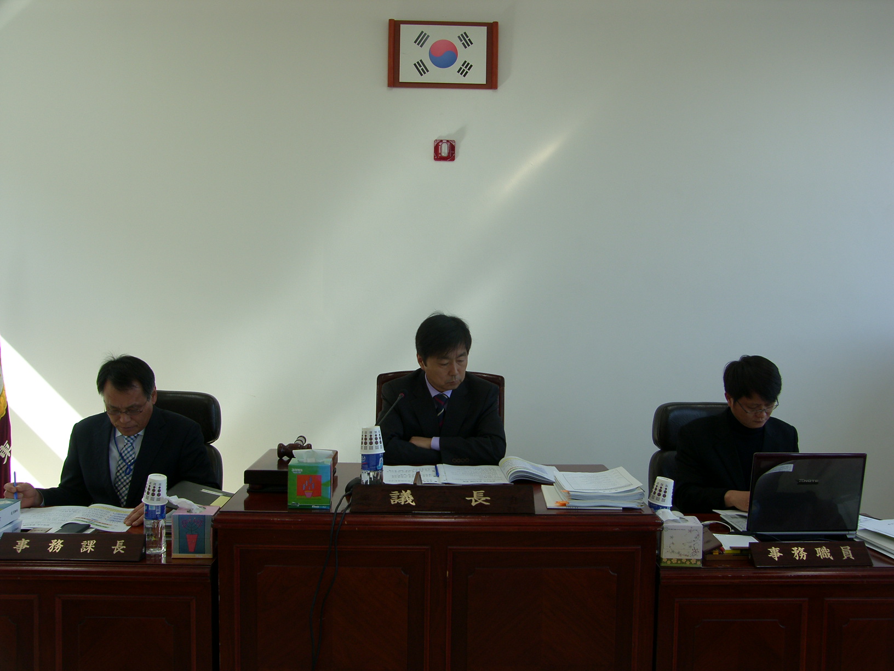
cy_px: 336
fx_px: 904
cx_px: 447
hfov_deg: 52.6
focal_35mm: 35
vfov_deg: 40.7
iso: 50
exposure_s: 1/60
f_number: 3.5
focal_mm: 9
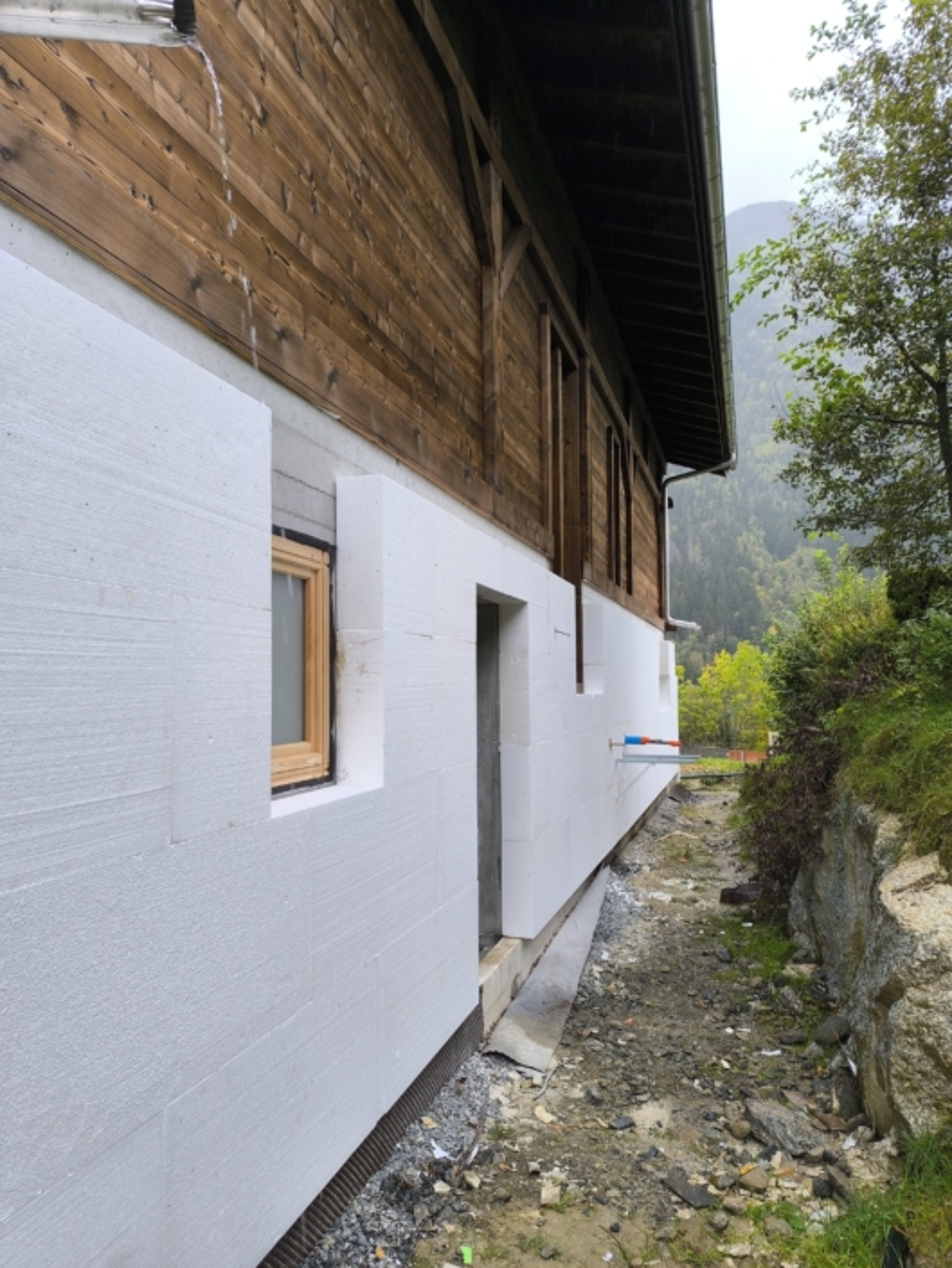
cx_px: 476
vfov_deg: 73.9
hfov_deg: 58.9
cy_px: 634
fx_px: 843
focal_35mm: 23
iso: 80
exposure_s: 1/100
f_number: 1.65
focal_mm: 6.14
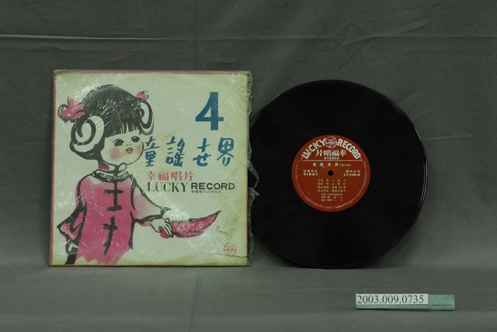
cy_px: 166
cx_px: 248
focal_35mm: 90
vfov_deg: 15.2
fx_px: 1244
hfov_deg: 22.6
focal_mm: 60
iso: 1000
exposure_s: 1/20
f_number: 10
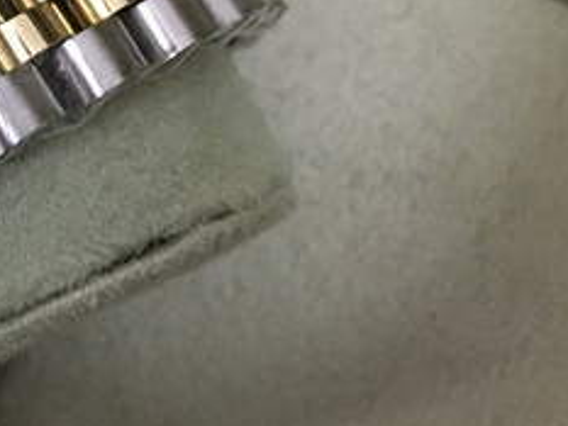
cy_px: 142
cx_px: -251
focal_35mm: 87
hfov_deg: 19.9
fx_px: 1428
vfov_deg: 16.9
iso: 250
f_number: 2.2
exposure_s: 1/17
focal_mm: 4.15
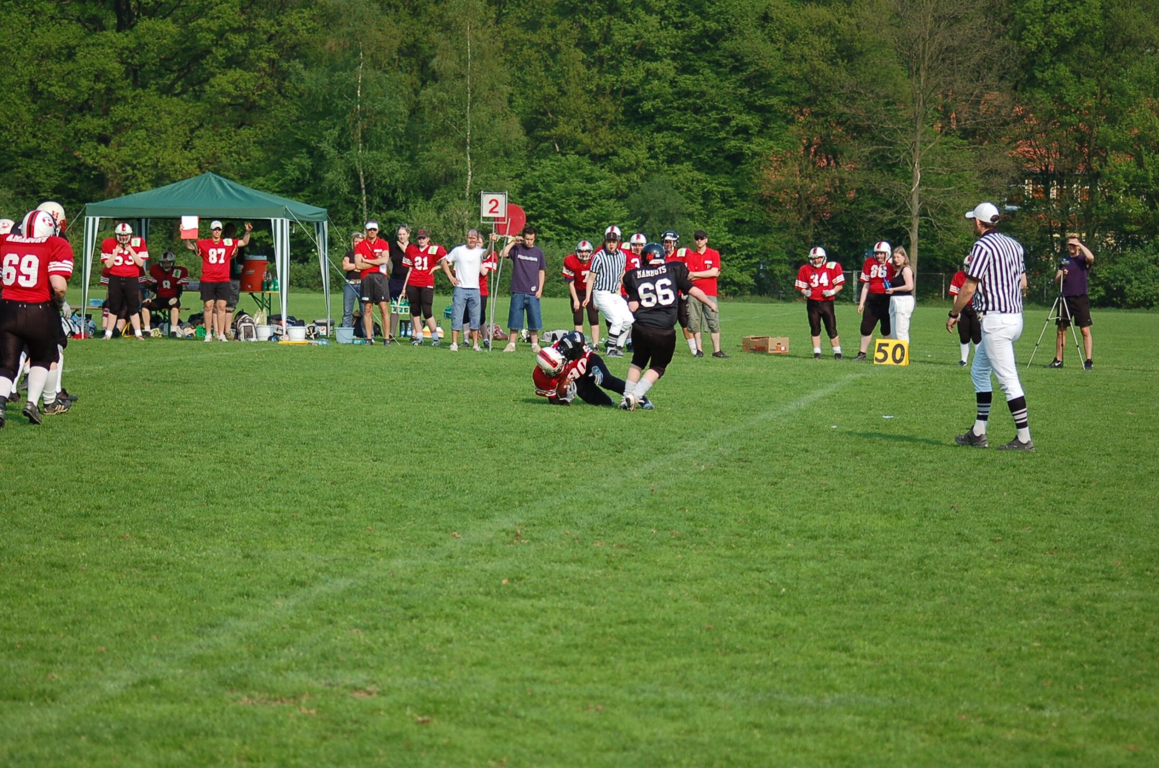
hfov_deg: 17.5
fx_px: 3760
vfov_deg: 11.7
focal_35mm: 117
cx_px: 580
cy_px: 384
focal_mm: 78
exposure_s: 1/1000
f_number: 4.5
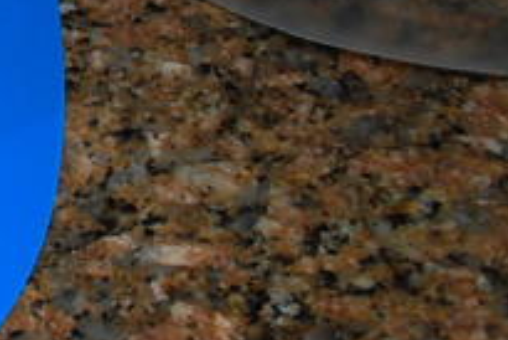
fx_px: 1864
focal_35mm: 132
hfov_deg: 13.4
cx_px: -498
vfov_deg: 10.3
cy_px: -57
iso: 200
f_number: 3.8
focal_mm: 20
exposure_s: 1/60
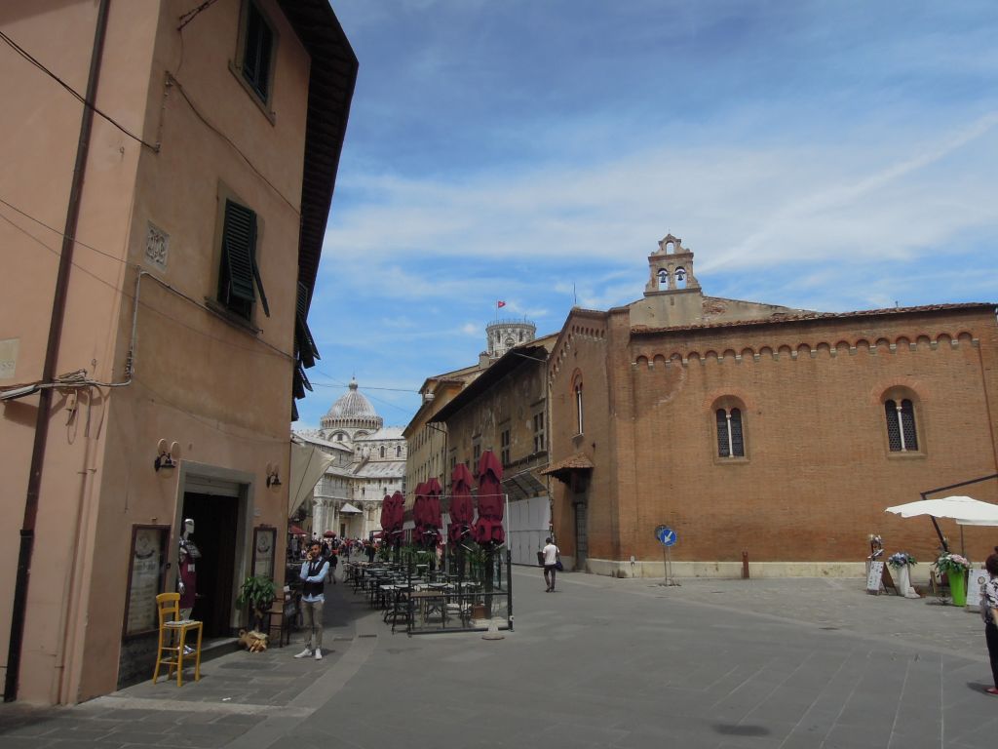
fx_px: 692
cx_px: 499
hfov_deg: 71.6
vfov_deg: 56.8
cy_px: 374
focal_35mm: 24
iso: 160
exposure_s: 1/1000
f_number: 5.6
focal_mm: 4.3
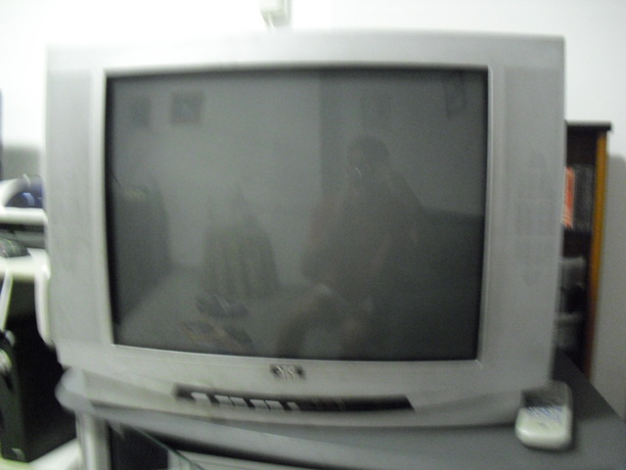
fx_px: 651
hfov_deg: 51.4
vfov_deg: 39.7
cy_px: 235
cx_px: 313
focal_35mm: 36
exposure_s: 1/13
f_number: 3.1
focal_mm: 6.3
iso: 800
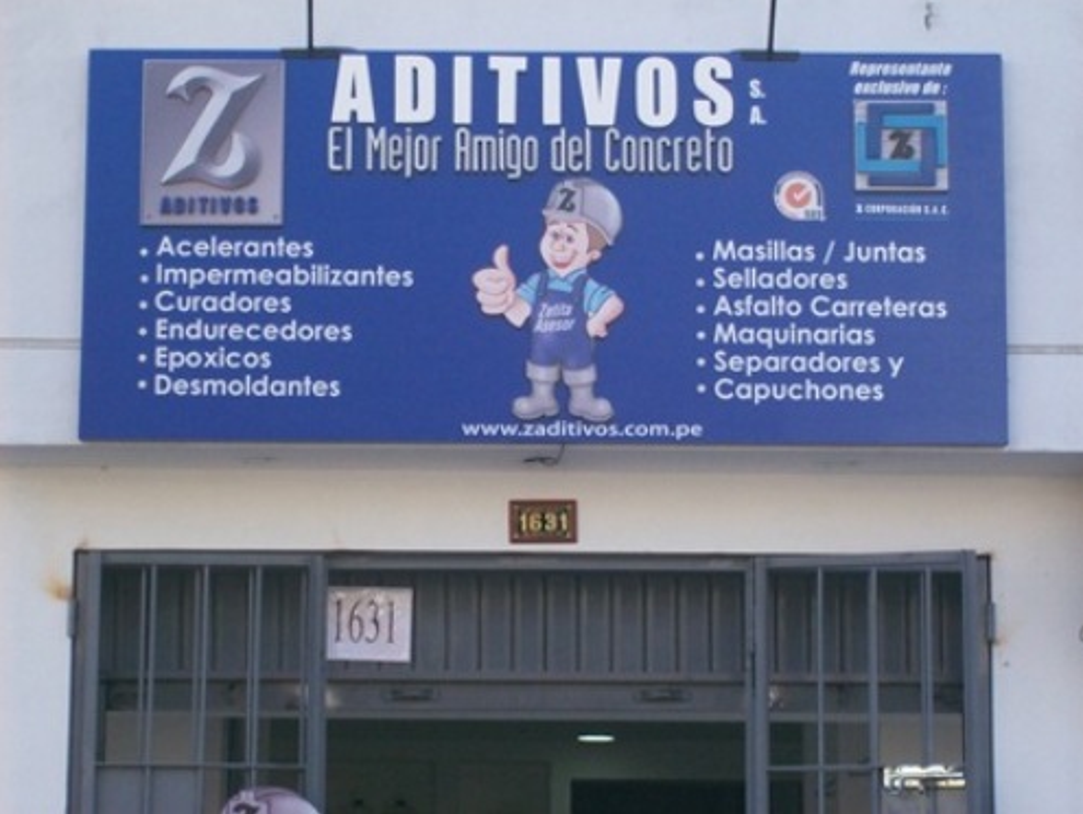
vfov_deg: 13.6
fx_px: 3413
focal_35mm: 109
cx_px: 543
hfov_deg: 18.0
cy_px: 406
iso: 131
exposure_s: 1/257
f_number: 4.8
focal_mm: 18
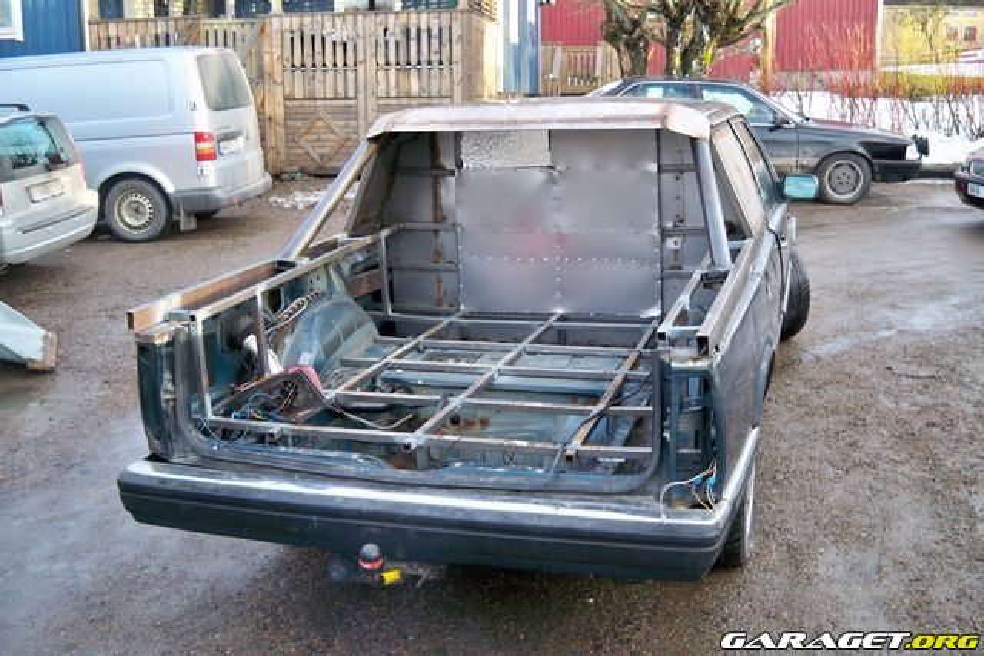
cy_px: 328
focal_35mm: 37
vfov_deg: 36.0
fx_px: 1011
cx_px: 492
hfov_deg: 51.9
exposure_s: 1/40
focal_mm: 7.9
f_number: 3.1
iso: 125
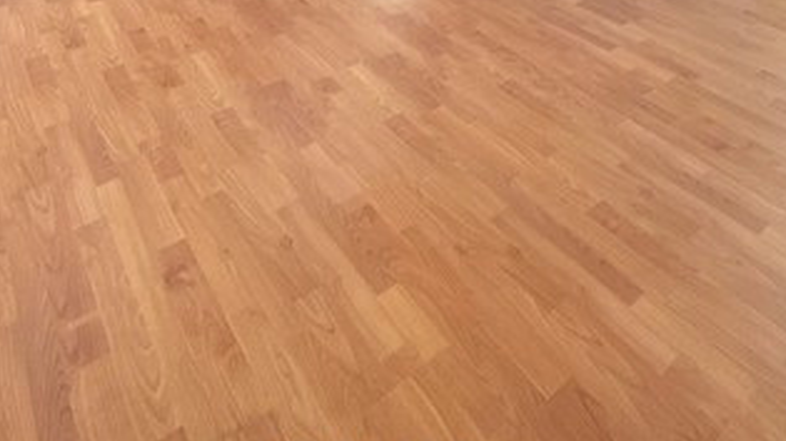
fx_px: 646
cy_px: -292
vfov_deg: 24.3
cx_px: 377
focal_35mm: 31
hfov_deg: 62.6
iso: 250
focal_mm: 2.22
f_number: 2.2
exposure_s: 1/120
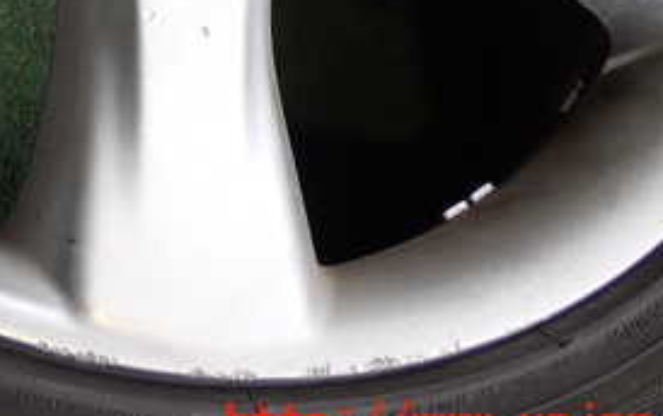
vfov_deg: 13.4
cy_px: -87
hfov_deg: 21.3
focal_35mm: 95
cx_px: 46
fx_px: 1719
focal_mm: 7.31
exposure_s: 1/125
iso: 200
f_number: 2.8
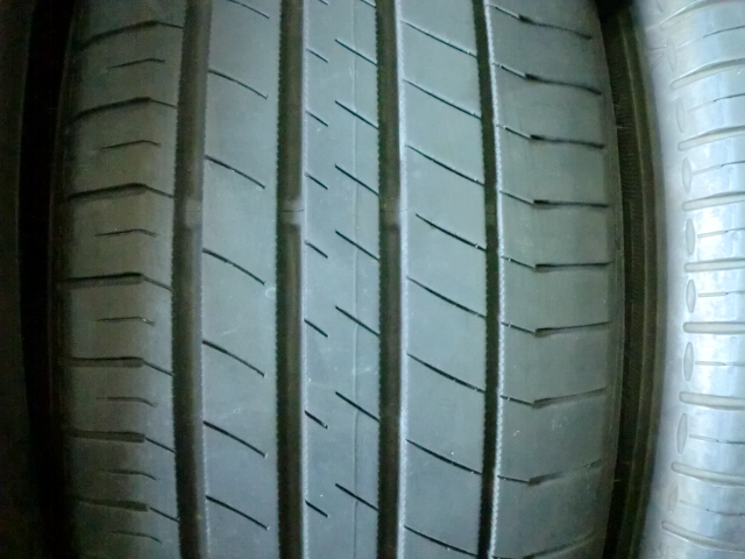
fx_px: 753
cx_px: 372
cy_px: 280
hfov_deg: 52.6
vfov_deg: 40.7
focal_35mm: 35
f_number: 3.1
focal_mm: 6.3
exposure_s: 1/50
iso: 1600
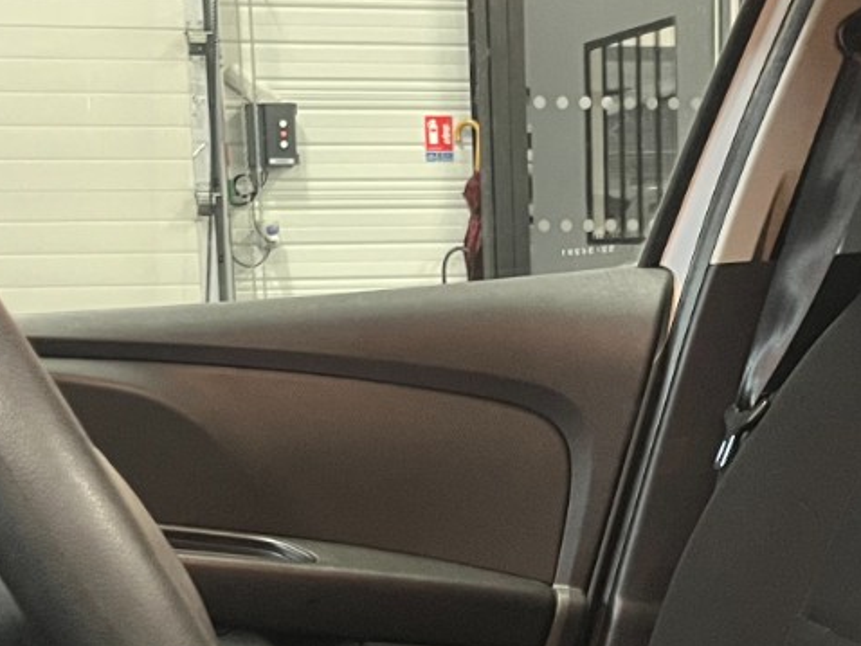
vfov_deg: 16.4
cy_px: 741
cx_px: 638
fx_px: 2165
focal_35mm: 87
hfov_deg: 22.3
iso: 800
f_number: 1.6
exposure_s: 1/25
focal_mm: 5.1
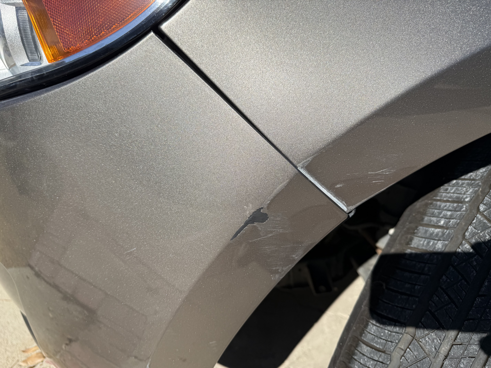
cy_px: 184
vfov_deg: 56.8
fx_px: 340
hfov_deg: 71.6
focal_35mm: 24
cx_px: 246
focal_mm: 6.76
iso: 80
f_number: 1.78
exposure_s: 1/8130
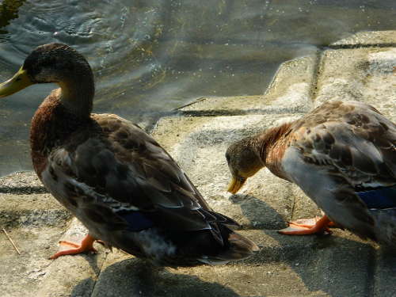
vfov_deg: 9.9
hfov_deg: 13.2
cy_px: 148
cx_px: 198
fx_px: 1716
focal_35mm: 150
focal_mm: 27
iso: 220
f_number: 4.9
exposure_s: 1/500
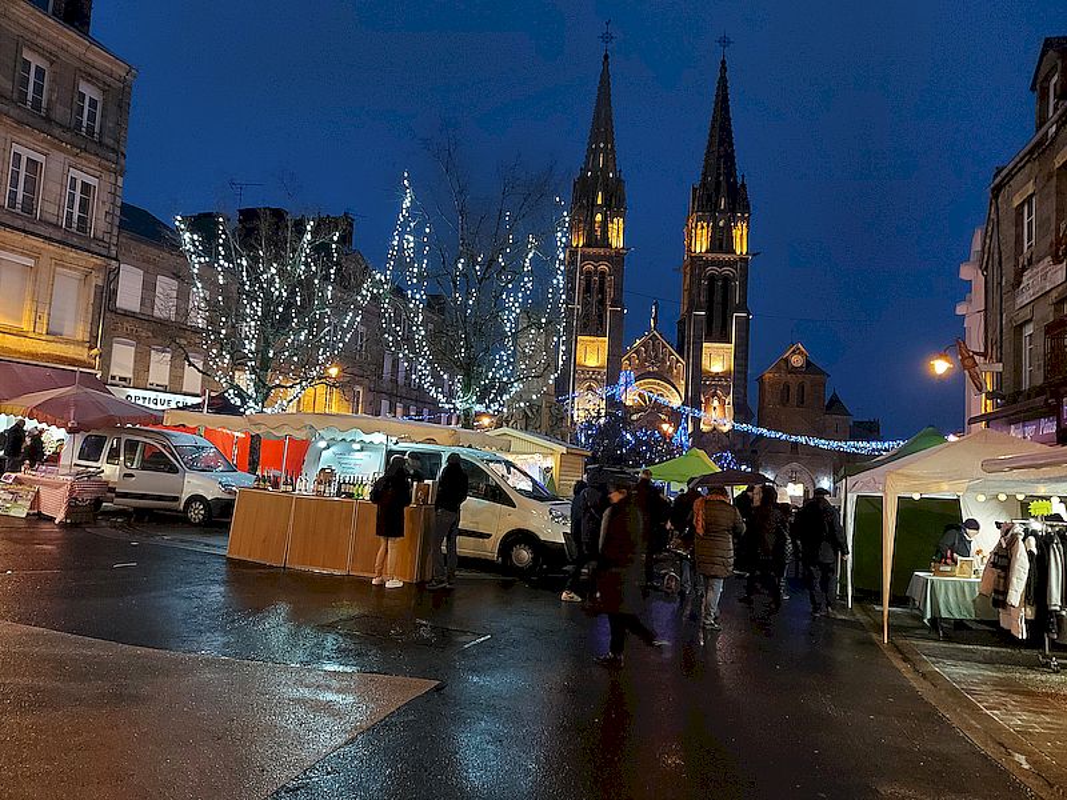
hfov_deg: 71.6
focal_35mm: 24
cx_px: 534
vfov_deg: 56.8
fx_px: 740
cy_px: 400
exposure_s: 1/20
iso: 500
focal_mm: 5.23
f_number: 1.8
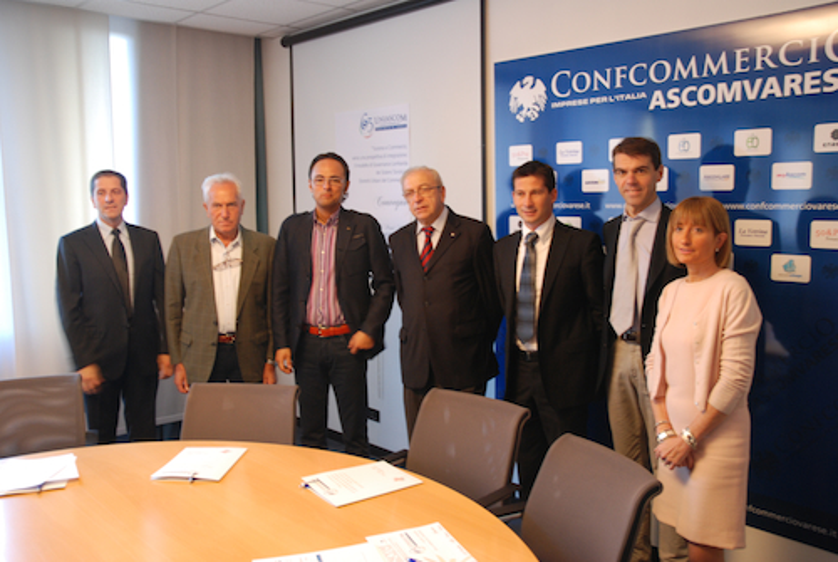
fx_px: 769
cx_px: 419
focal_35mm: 33
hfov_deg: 57.2
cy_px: 281
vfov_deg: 40.1
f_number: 3.8
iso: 400
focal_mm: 22
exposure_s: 1/13
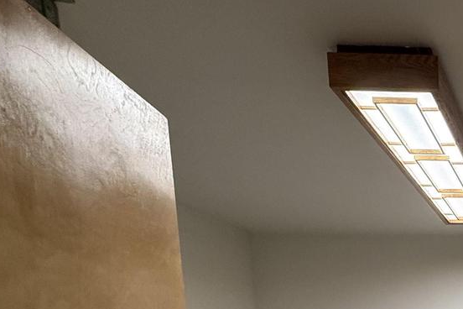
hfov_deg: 36.3
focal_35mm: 38
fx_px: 489
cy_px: 426
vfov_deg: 27.6
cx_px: 581
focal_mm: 2.22
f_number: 2.2
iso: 250
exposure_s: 1/60
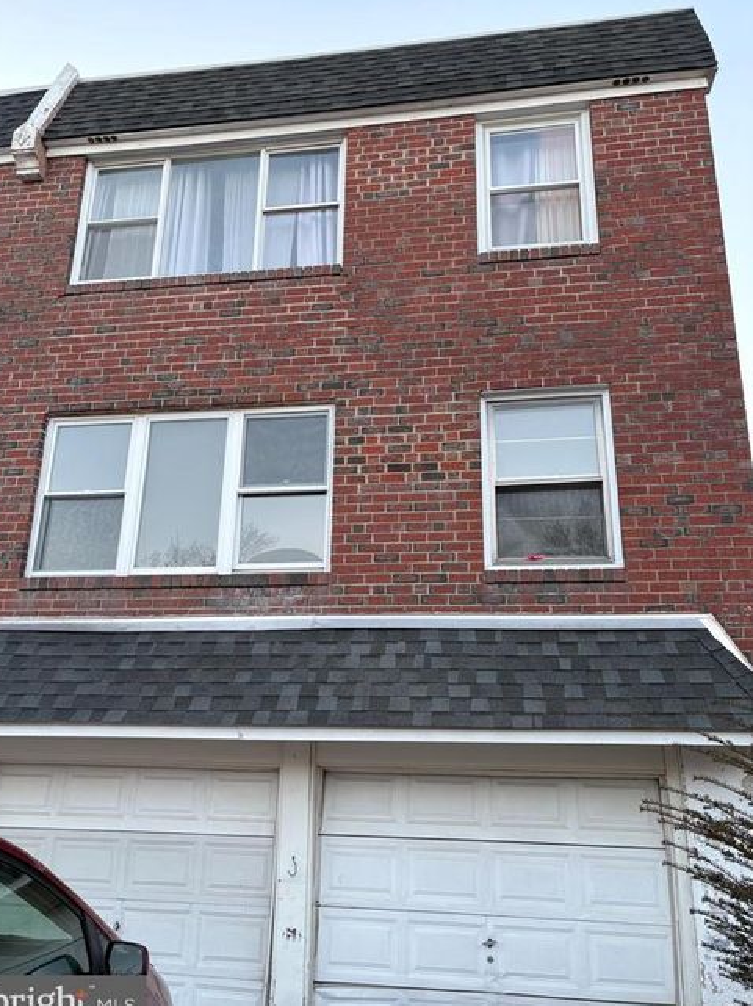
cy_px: 508
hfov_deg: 51.3
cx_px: 368
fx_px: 784
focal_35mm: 27
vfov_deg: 65.3
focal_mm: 5.96
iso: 100
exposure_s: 1/121
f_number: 1.6
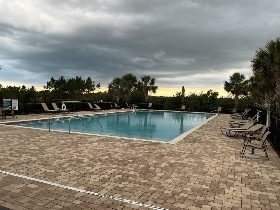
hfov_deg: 61.7
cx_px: 140
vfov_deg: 48.2
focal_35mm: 29
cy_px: 105
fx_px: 235
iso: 32
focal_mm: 3
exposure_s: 1/120
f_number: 1.8
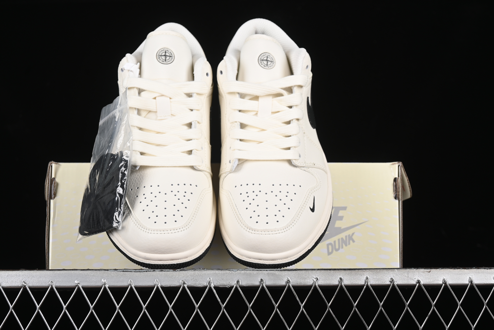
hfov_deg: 28.1
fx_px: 988
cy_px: 165
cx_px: 247
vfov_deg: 18.9
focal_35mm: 72
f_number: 7.1
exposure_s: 1/160
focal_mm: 48
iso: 160
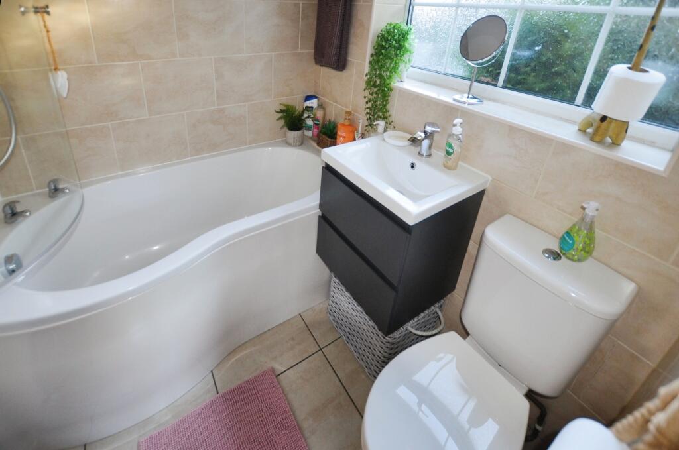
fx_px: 282
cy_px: 225
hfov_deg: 100.5
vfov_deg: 77.1
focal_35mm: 15
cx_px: 340
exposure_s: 1/60
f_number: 3.5
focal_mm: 10
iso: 500
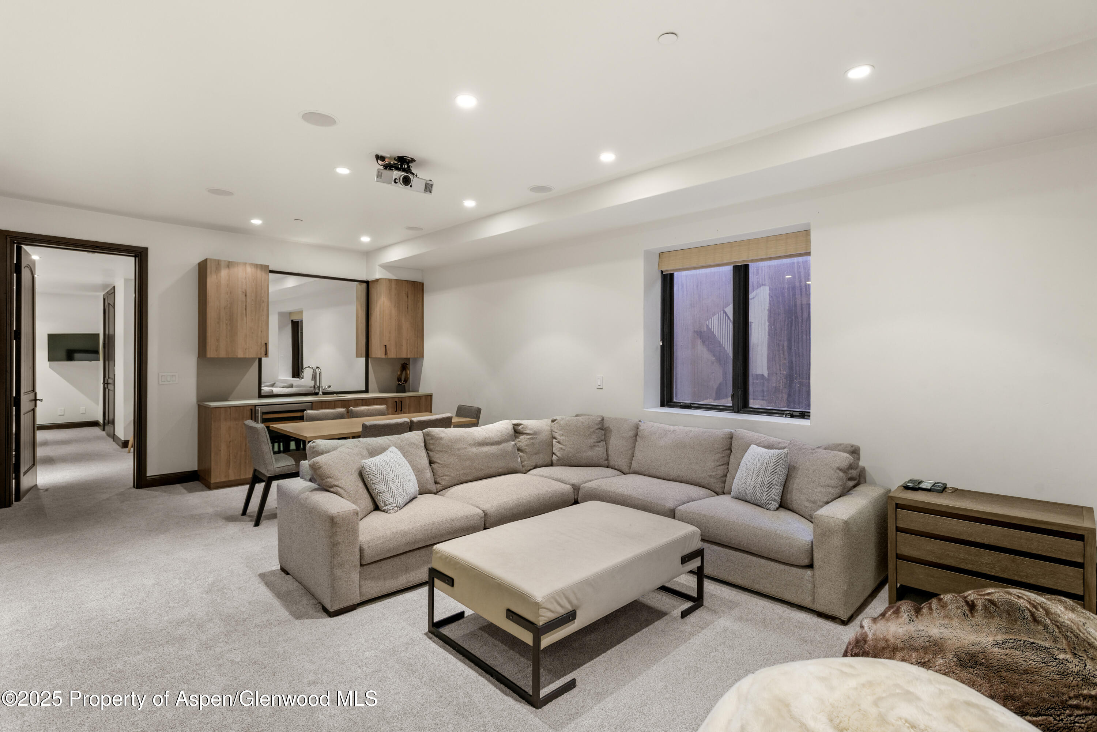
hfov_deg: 93.3
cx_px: 548
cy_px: 366
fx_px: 518
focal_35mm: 17
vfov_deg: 70.5
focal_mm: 17
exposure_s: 1.6
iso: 400
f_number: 7.1
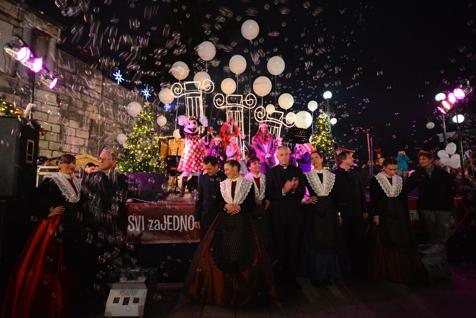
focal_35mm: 17
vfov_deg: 70.5
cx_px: 238
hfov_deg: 93.2
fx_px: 225
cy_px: 159
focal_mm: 17
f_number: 2.8
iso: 1250
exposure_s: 1/20
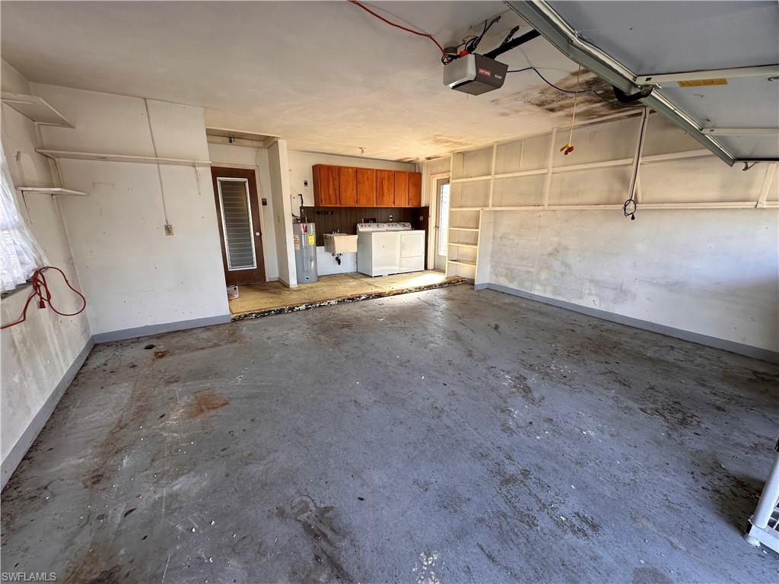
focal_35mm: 14
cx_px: 390
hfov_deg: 102.1
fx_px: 315
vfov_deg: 85.7
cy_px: 292
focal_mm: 2.22
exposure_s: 1/99
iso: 80
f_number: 2.2
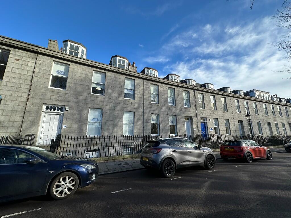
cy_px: 109
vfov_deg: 85.7
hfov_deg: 102.1
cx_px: 146
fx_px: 118
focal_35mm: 14
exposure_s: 1/812
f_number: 2.2
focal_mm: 2.22
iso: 40
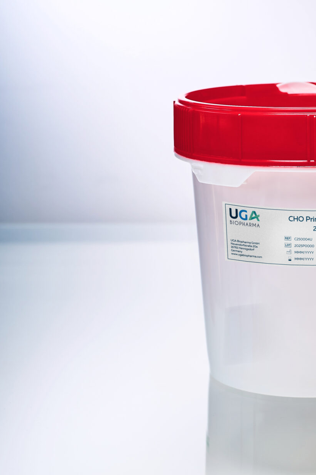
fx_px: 1371
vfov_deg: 19.6
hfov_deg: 13.0
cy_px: 284
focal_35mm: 104
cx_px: 313
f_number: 5.6
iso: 100
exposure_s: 1/200
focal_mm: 50
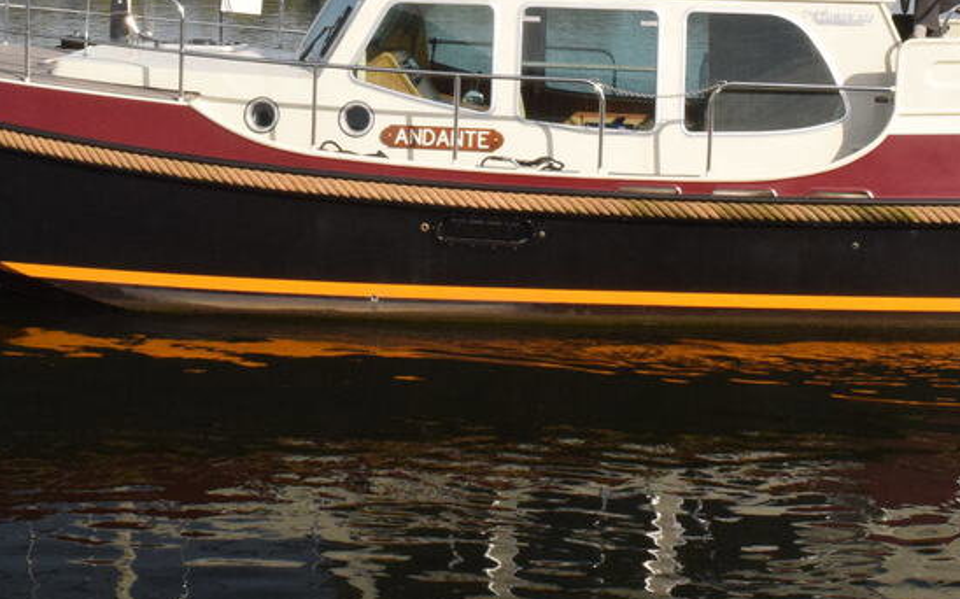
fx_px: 2017
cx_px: 531
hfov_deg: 26.8
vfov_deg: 16.7
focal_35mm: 77
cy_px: 67
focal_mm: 23
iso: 1600
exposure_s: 1/200
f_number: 25
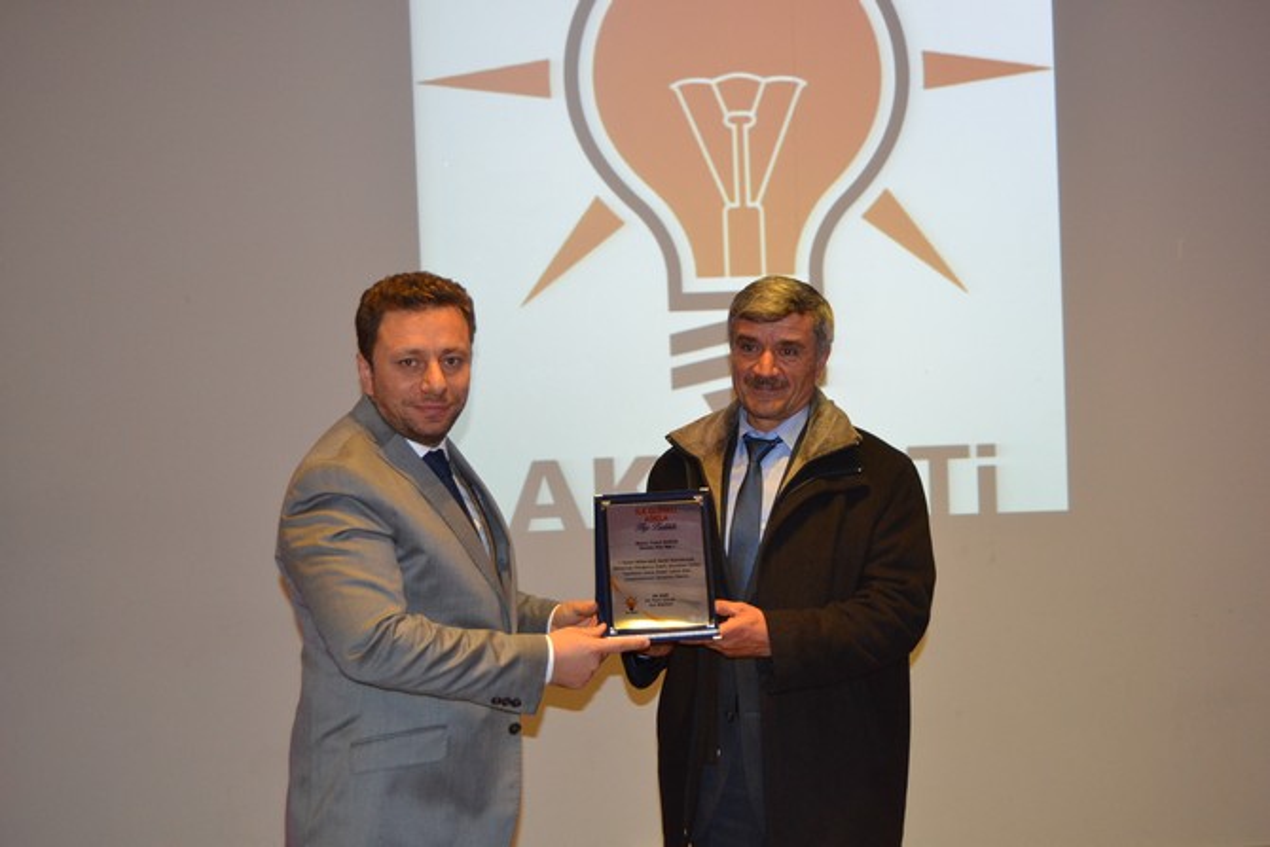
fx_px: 1588
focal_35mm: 45
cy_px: 424
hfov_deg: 43.6
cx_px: 635
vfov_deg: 29.9
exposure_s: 1/60
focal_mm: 30
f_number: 4.2
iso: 1400
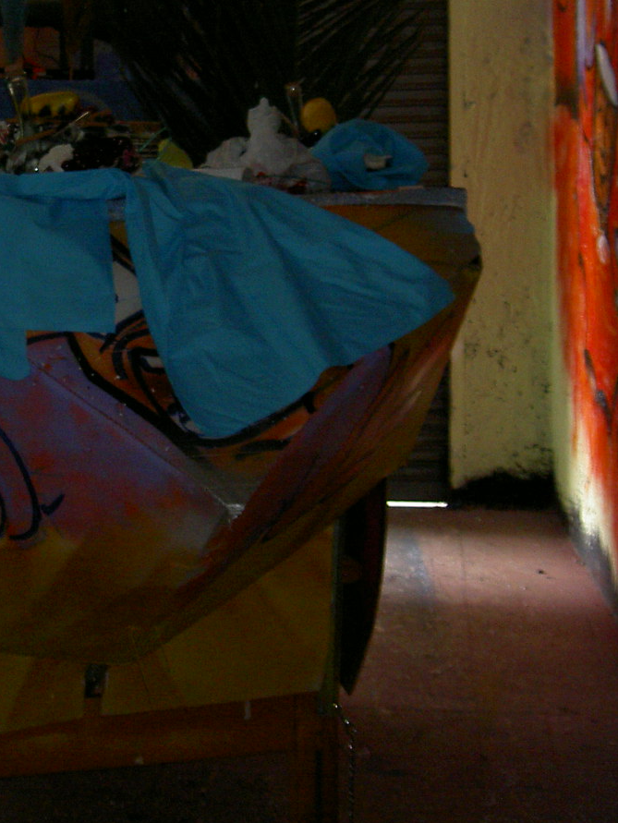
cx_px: 54
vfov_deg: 27.6
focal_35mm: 70
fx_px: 1665
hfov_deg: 20.6
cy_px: 273
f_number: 2.8
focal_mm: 8
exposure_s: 1/59.5
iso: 100
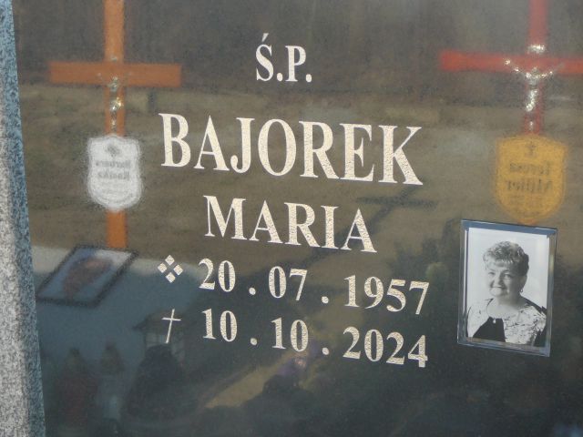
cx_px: 292
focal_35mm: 65
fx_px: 1095
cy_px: 218
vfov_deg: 22.6
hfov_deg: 29.8
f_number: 3.6
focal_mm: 9.7
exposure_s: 1/80
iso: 80
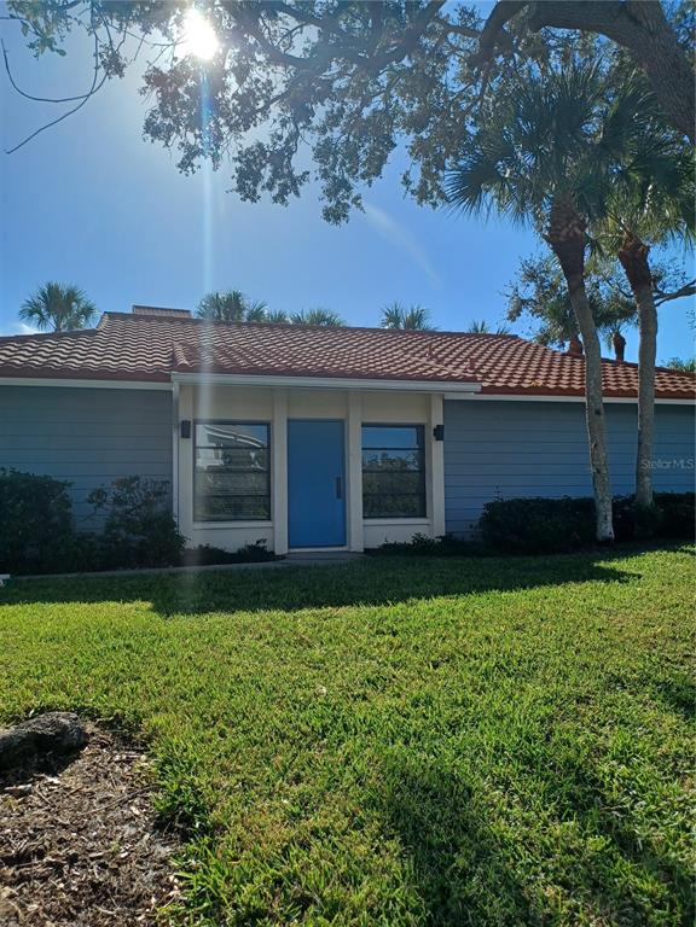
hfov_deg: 54.9
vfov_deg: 69.4
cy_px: 464
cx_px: 348
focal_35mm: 25
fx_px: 670
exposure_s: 1/513
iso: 32
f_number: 1.8
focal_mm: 4.6
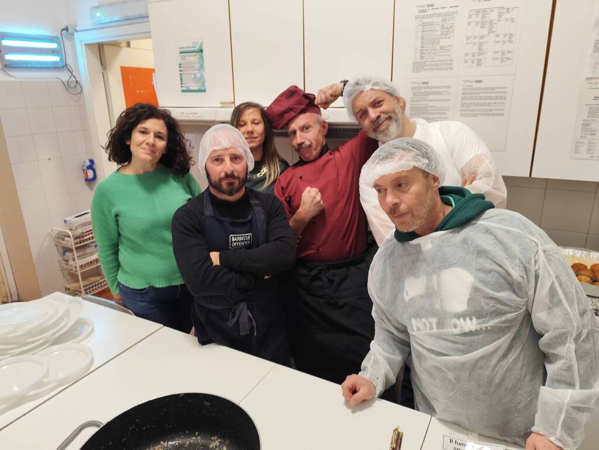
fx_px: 398
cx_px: 300
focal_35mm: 23
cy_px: 225
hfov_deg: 73.9
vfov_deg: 58.9
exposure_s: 1/25
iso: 500
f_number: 1.65
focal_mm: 6.19
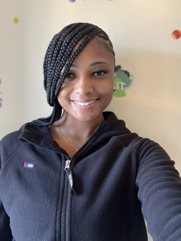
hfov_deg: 46.8
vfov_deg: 60.0
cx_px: 90
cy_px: 120
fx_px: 209
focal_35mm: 30
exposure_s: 1/40
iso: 400
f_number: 2.2
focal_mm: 2.71
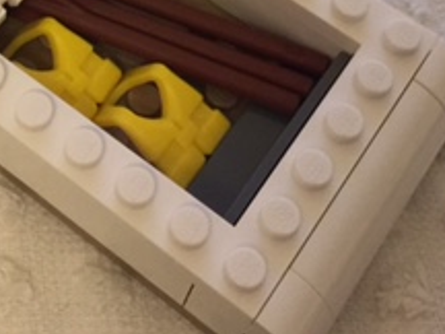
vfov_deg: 16.3
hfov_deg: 22.2
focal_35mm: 86
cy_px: -99
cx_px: 39
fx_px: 1106
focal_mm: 4.15
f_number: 2.2
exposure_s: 1/15
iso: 125
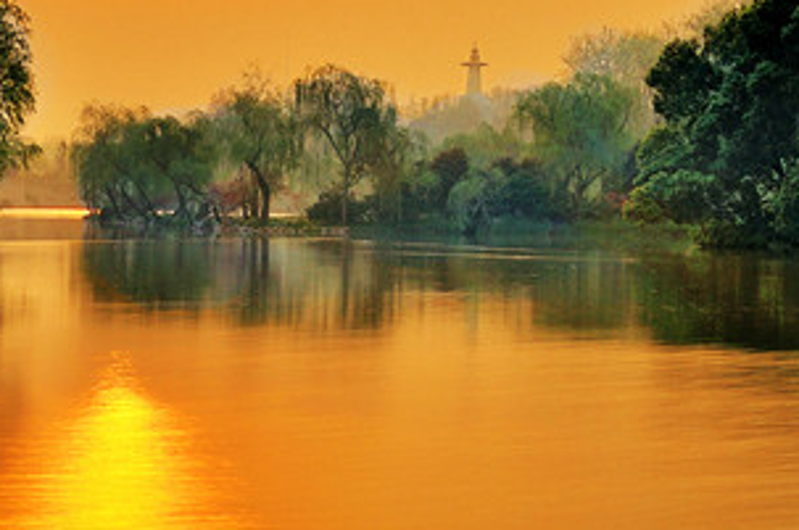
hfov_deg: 18.4
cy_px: 165
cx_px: 469
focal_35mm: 111
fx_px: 2460
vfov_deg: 12.3
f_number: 11
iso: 160
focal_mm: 28
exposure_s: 6
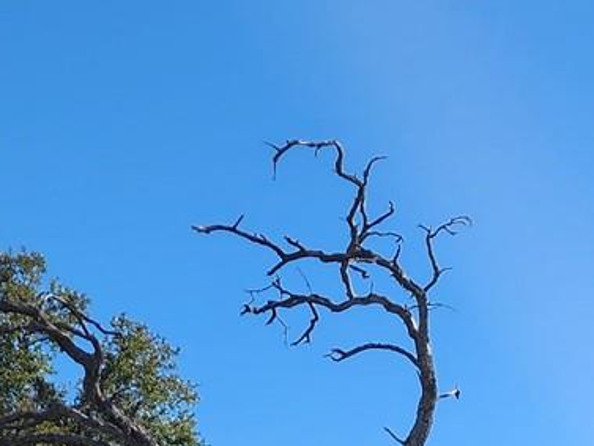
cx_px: 818
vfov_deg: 11.8
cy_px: 326
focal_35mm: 125
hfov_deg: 14.9
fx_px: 2146
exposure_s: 1/1218
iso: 12
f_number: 1.8
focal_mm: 6.4
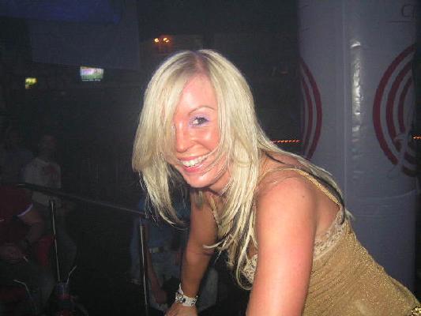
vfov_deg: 37.7
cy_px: 158
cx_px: 210
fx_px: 462
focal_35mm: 38
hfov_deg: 49.0
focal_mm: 6.3
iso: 200
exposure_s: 1/40
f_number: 2.8
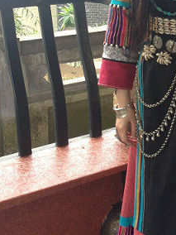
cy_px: 23
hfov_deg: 18.9
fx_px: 515
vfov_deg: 24.9
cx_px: 174
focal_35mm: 76
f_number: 2.4
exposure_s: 1/146
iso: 50
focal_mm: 4.13
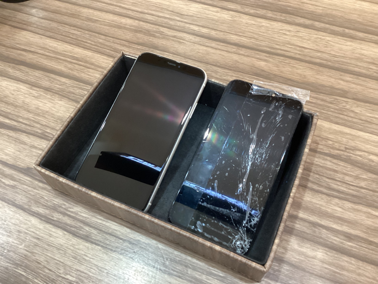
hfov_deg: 58.4
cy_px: 142
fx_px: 339
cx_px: 189
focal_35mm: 31
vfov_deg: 45.4
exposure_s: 1/50
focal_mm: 3.3
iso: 320
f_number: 2.4
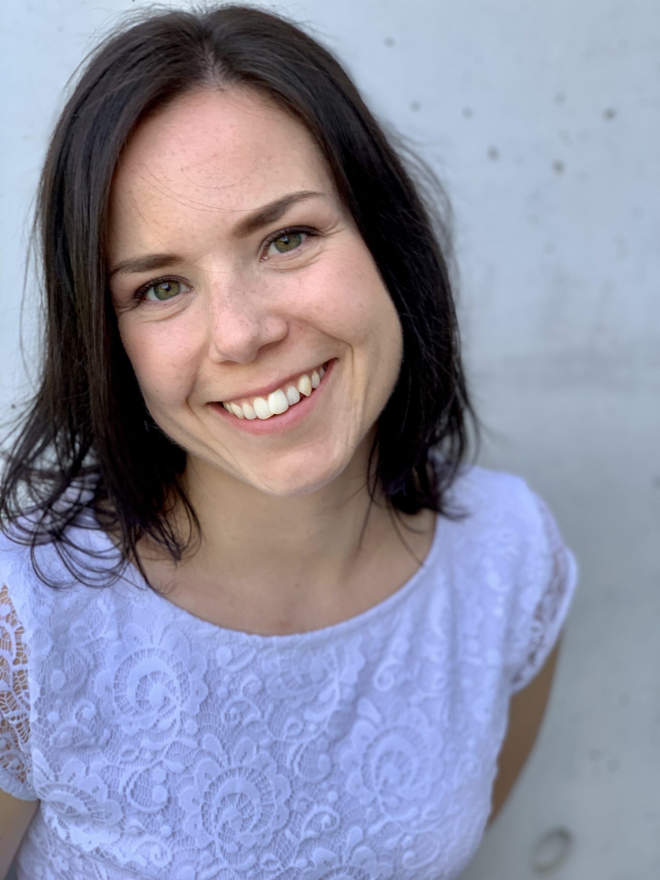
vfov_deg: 36.8
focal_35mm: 52
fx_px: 1322
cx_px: 330
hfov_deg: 28.0
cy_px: 440
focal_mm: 6
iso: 50
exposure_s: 1/122
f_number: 2.4
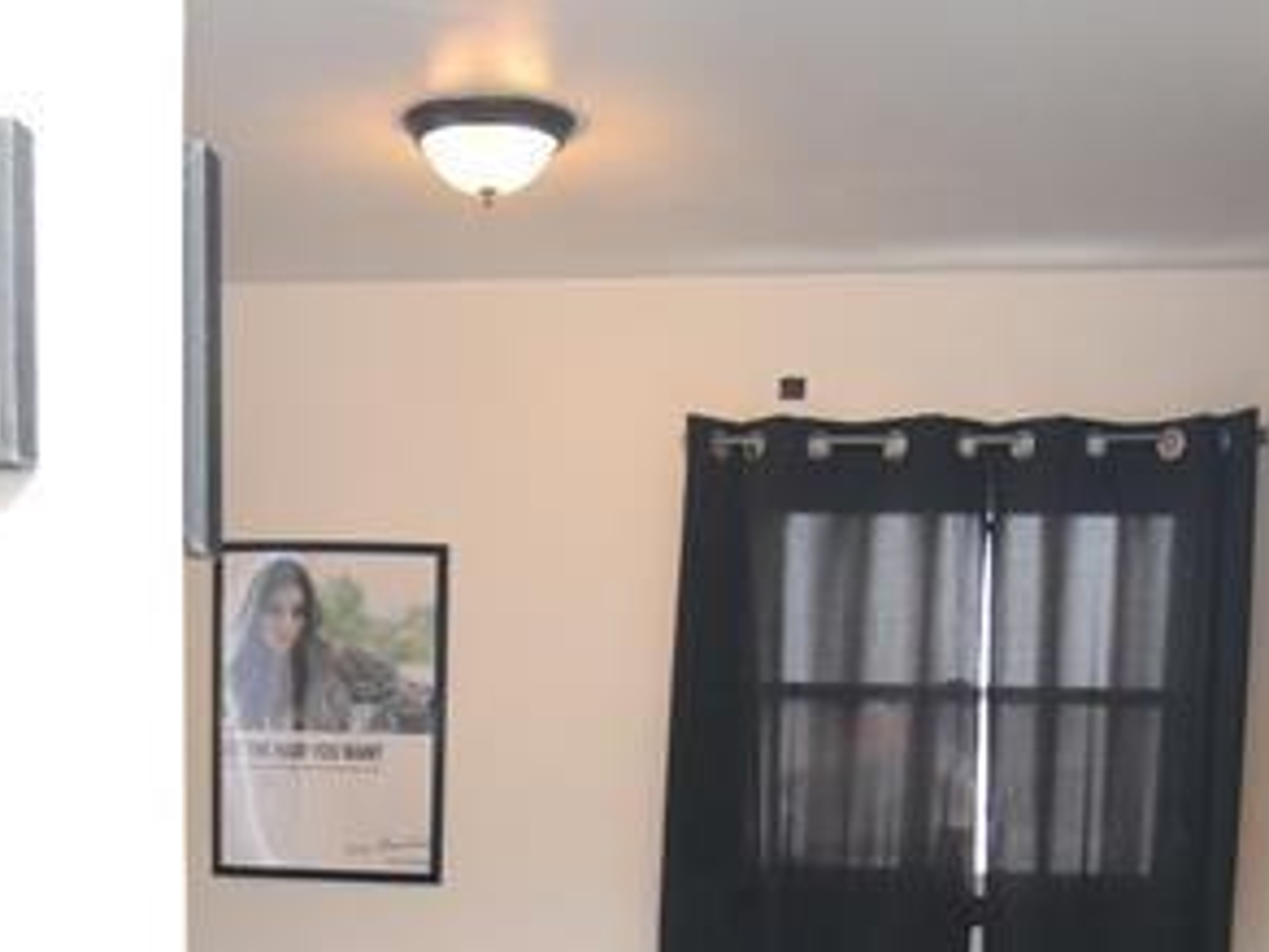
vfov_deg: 23.8
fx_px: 2041
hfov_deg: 34.5
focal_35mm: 56
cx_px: 530
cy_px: 1161
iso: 800
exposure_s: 1/60
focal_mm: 11
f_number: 4
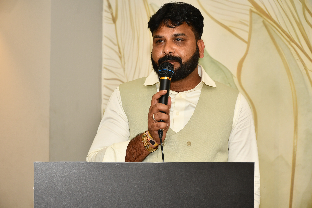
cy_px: 104
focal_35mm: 105
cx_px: 156
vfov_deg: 13.0
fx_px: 910
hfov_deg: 19.5
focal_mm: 70
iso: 500
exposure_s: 1/125
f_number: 6.3
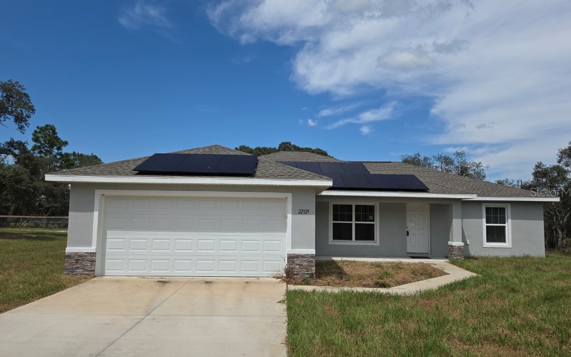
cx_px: 292
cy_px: 192
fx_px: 389
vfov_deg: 49.2
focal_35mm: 25
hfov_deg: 72.5
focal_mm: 5.4
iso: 25
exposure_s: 1/3229
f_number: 1.8
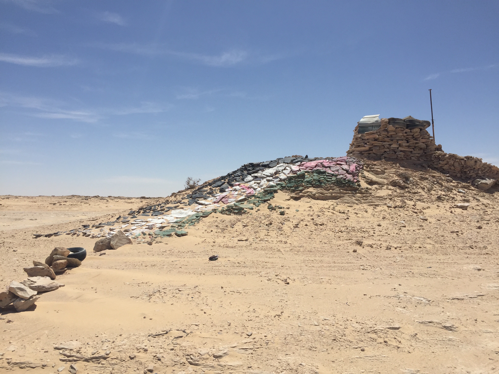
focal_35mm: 29
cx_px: 250
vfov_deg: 48.2
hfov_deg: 61.7
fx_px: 418
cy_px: 187
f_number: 2.2
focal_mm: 4.15
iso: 32
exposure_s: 1/5650
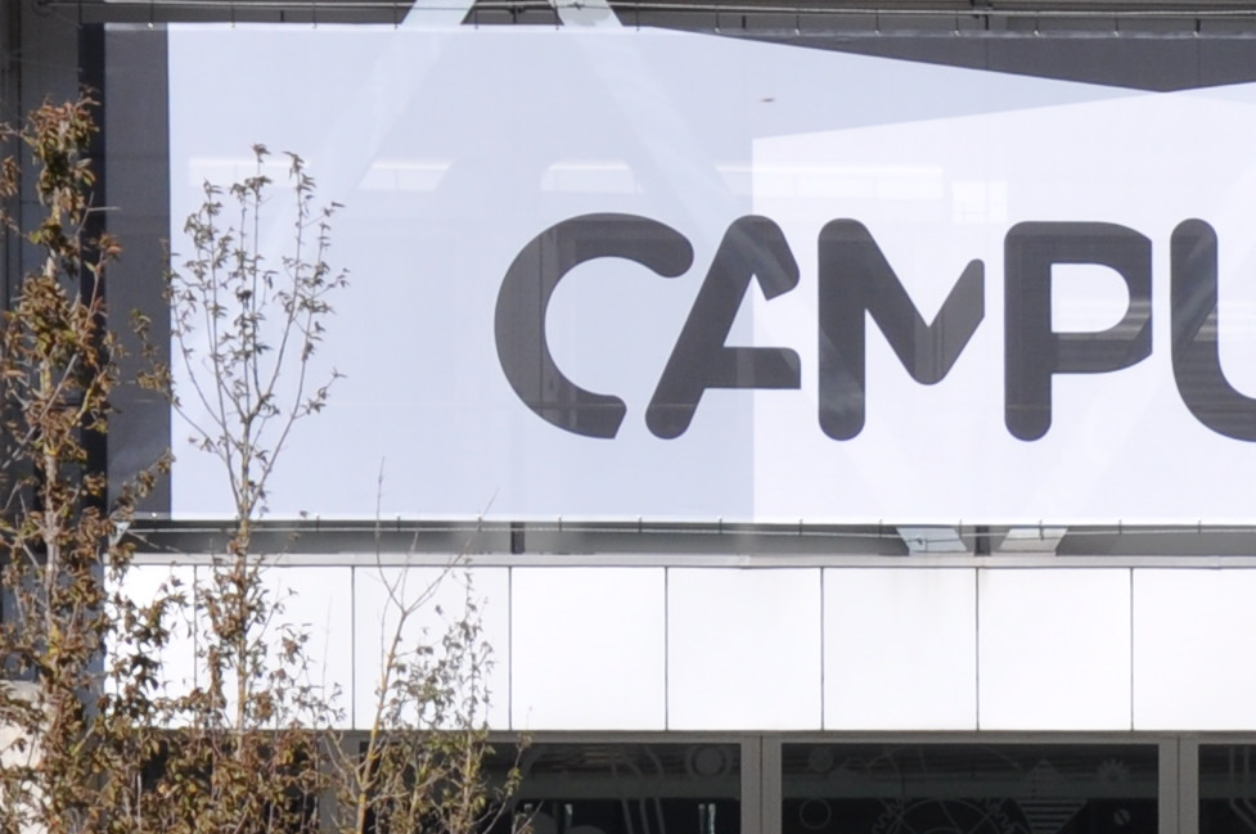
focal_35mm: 362
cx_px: 1667
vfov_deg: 3.8
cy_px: 956
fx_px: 12622
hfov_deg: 5.7
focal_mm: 55
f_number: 10
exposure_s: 1/400
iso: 200
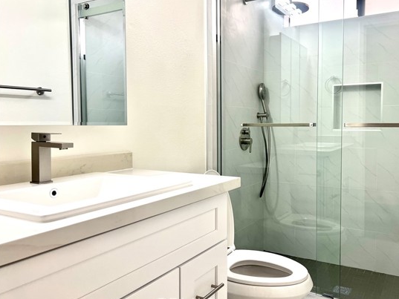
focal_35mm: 31
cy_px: 137
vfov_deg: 45.4
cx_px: 235
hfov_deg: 58.0
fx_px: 357
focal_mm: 5.7
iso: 64
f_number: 1.5
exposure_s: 1/120
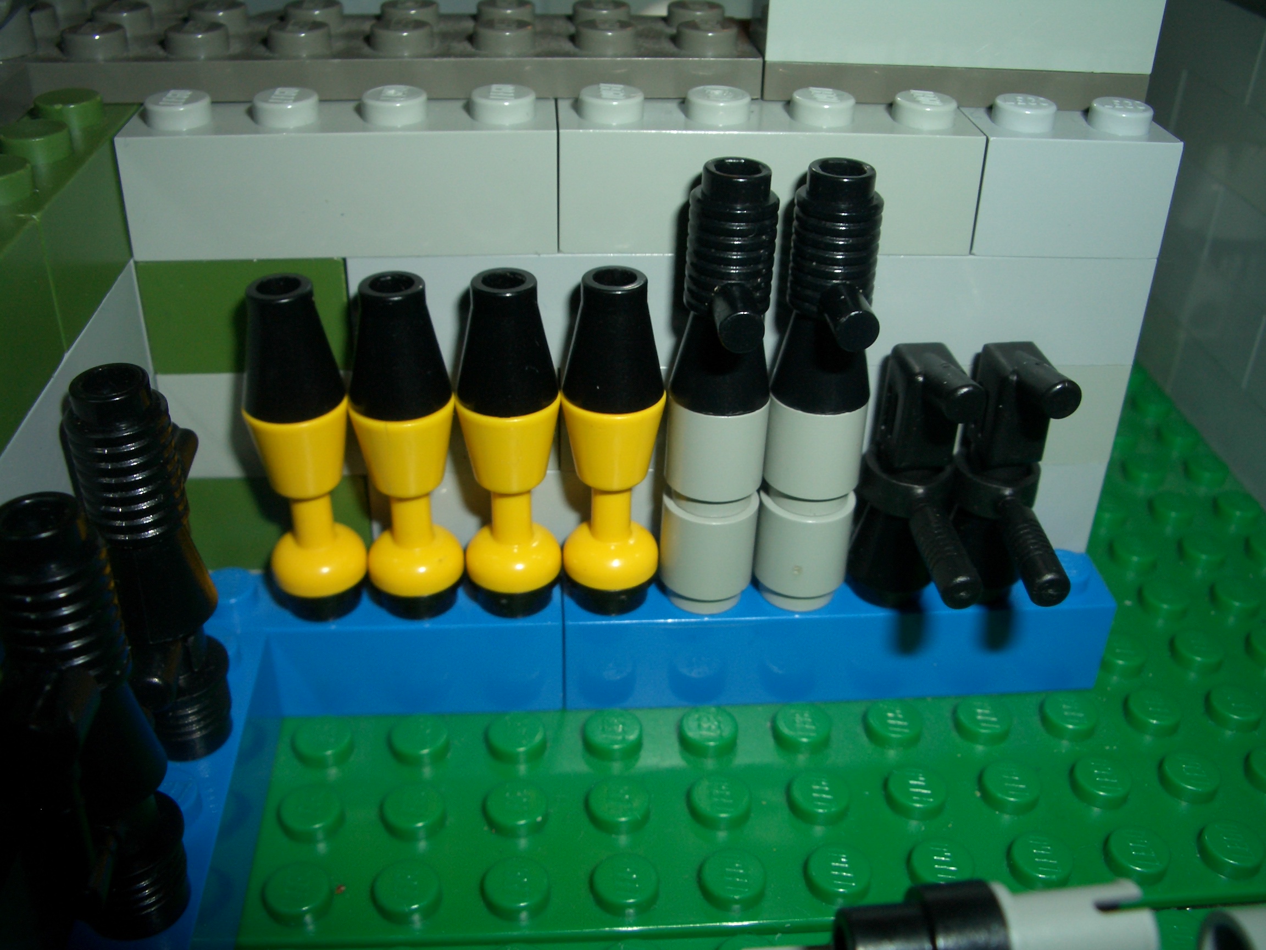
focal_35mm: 35
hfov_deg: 52.6
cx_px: 633
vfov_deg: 40.7
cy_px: 475
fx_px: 1280
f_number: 4.3
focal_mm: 5.8
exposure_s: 1/60
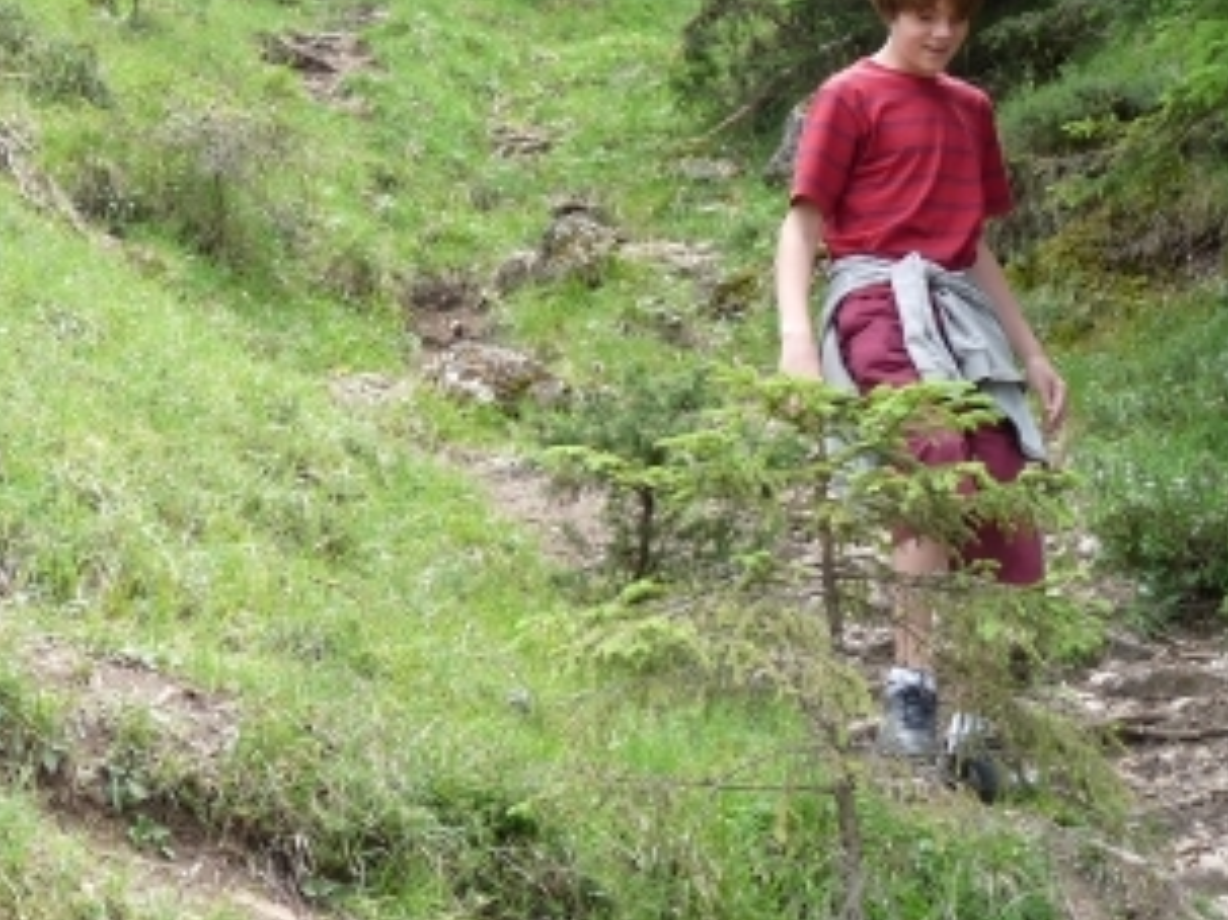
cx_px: 336
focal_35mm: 103
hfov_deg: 19.0
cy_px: 263
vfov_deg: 14.3
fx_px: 3652
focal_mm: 9.2
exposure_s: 1/125
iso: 100
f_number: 3.2
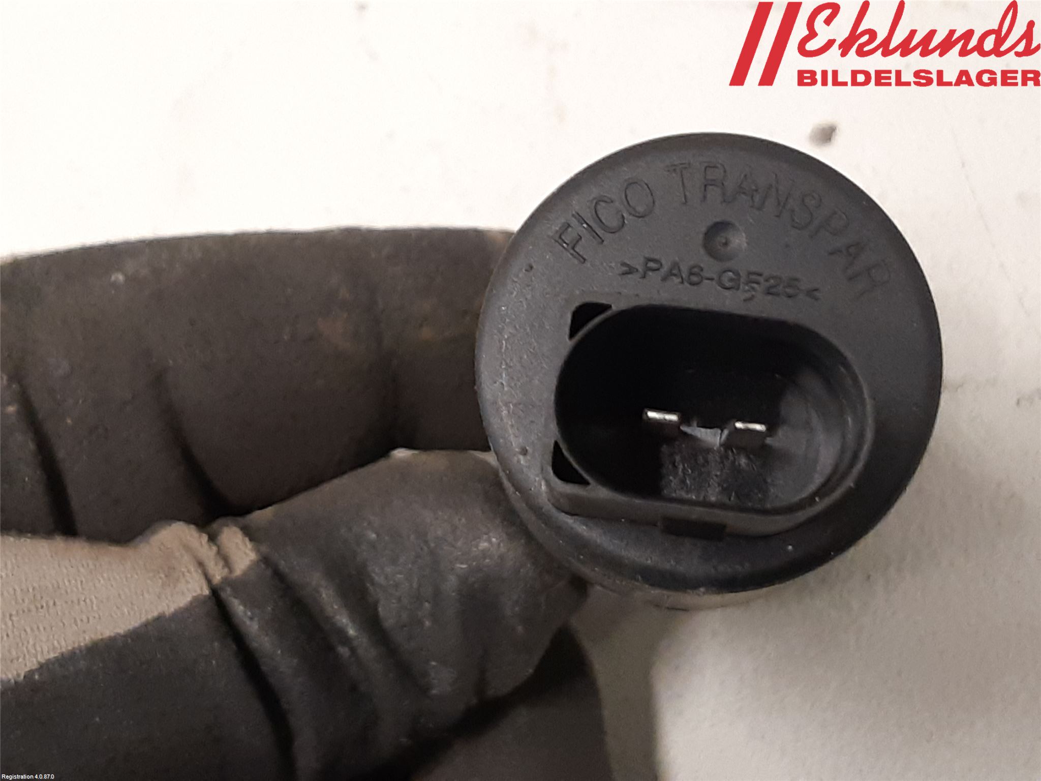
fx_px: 782
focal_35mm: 26
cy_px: 390
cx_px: 520
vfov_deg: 53.1
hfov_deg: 67.3
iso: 200
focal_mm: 3.93
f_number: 1.7
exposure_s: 1/33
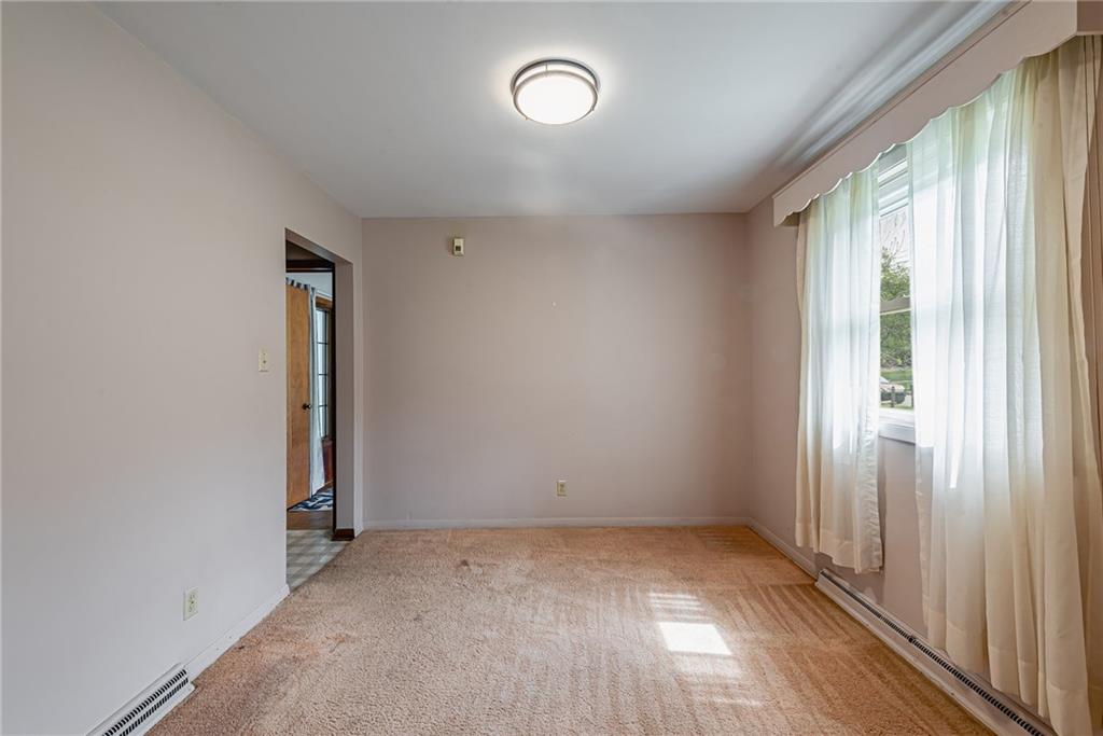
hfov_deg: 104.2
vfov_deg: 81.2
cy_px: 368
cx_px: 552
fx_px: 429
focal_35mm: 14
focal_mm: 14
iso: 50
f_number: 11
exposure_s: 1/25
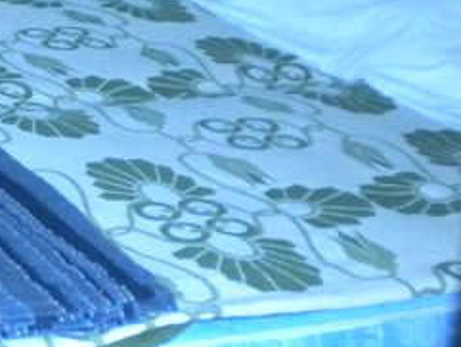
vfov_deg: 12.8
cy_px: 117
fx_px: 1546
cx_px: -197
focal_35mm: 116
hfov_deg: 15.8
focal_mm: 6.3
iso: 567
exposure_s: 1/30
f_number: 3.1
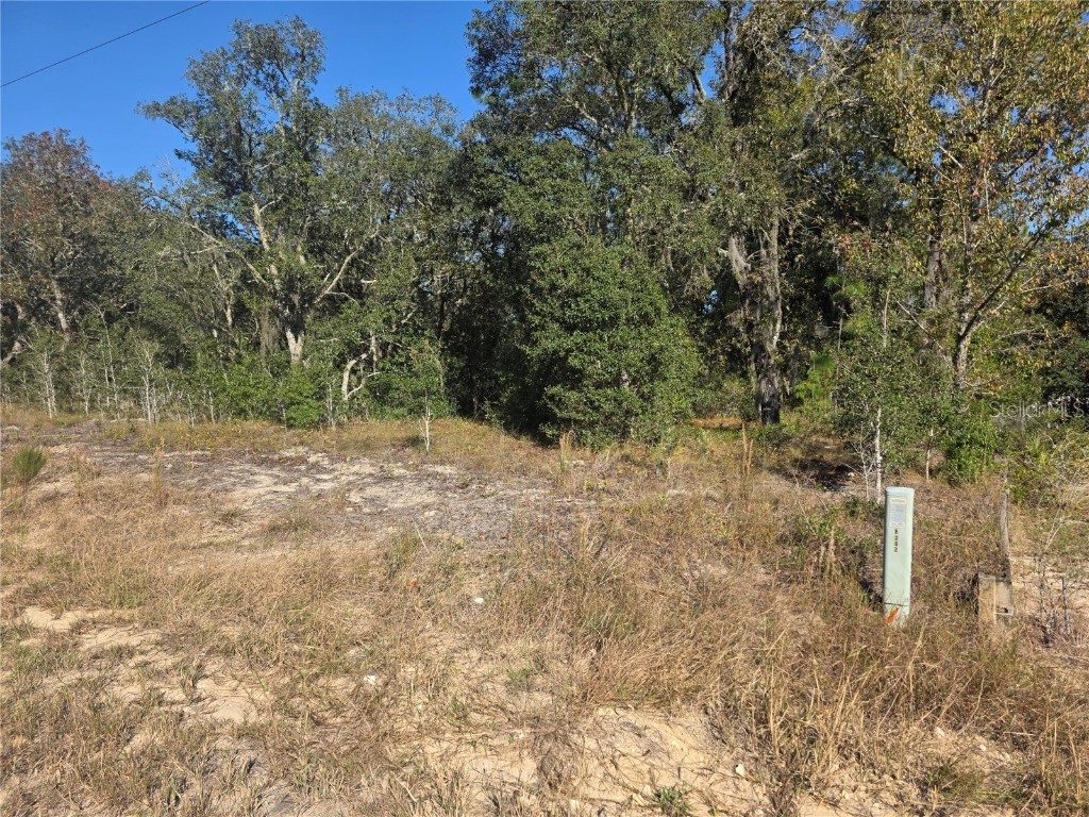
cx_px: 544
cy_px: 408
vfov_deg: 58.9
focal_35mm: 23
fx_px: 724
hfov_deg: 73.9
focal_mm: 6.3
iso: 80
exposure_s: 1/4650
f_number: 1.7
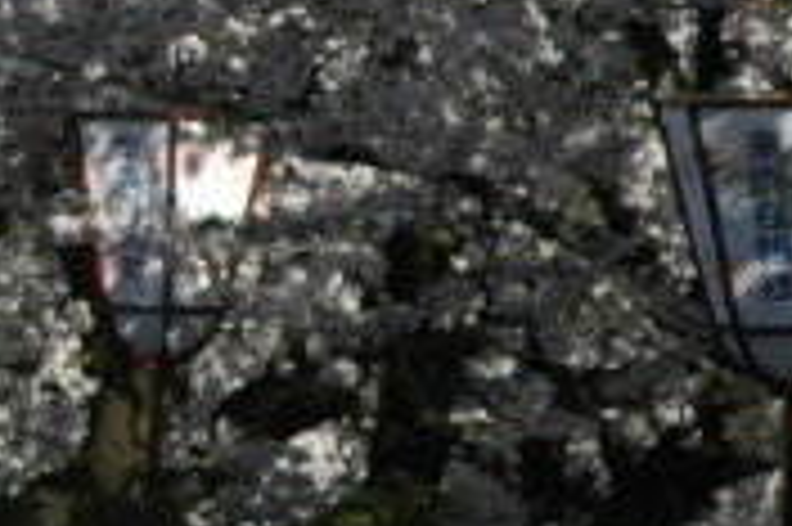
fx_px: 13429
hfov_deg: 3.4
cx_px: -378
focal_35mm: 611
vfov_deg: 2.2
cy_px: 65
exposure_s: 1/500
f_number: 11
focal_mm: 70
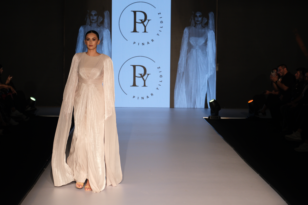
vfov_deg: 14.4
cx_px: 154
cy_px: 102
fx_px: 813
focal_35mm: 95
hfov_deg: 21.5
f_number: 2.8
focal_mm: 63.4
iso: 1000
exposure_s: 1/400
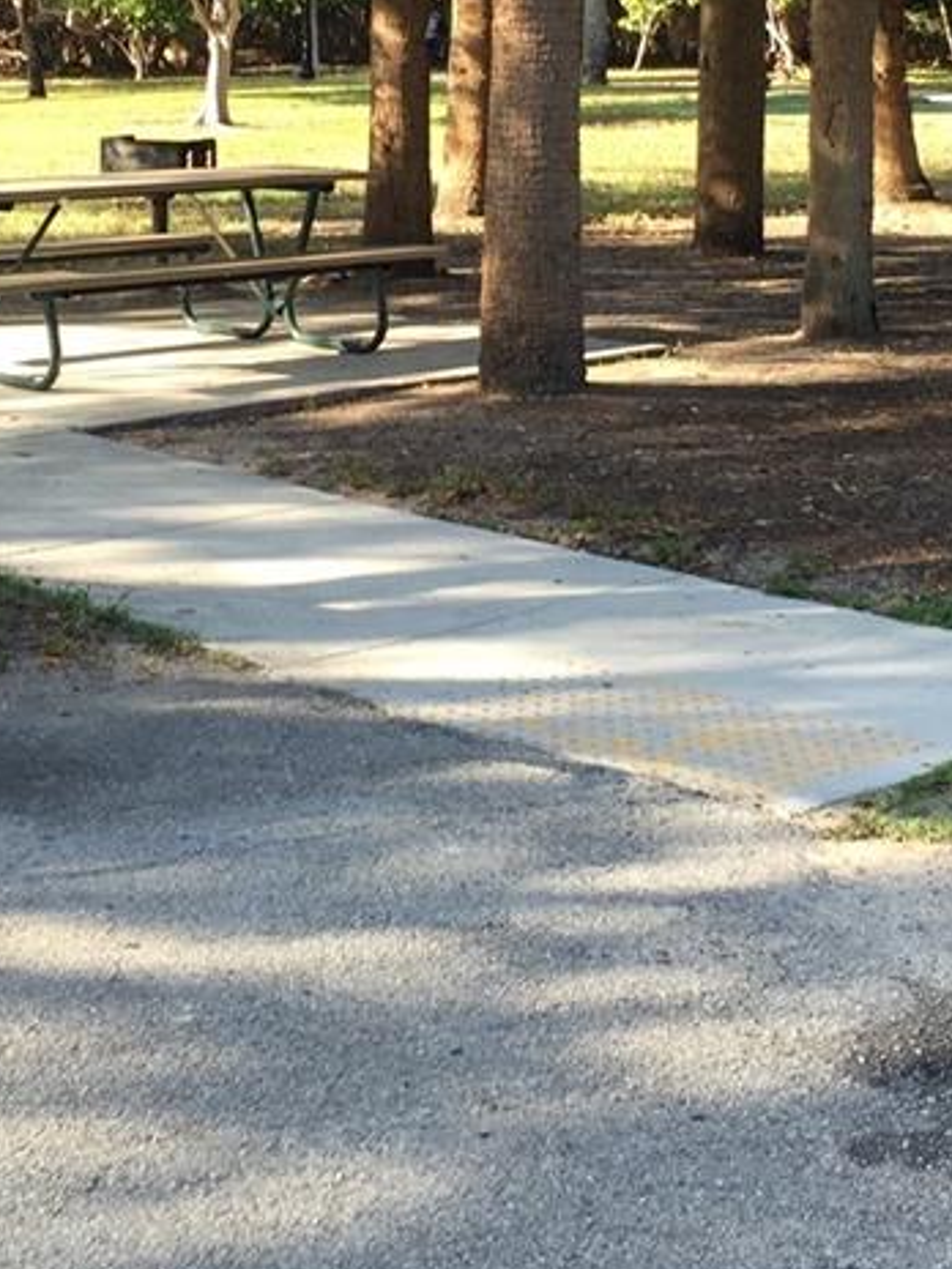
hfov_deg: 19.6
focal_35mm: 75
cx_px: 399
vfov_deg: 25.6
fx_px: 2750
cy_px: 279
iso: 32
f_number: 2.2
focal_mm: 4.15
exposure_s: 1/180
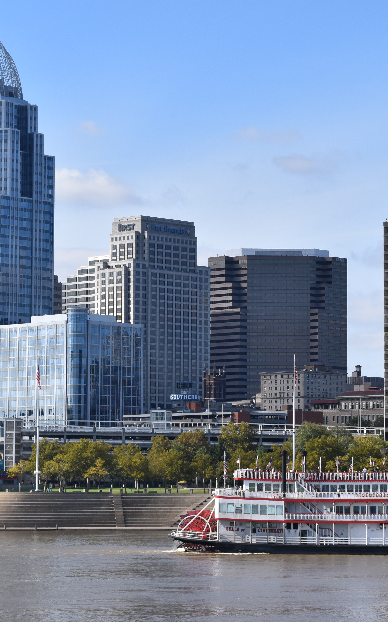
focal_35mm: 127
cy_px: 312
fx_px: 2145
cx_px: 333
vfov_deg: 16.5
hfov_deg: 10.3
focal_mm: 55
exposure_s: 1/400
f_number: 10
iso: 200
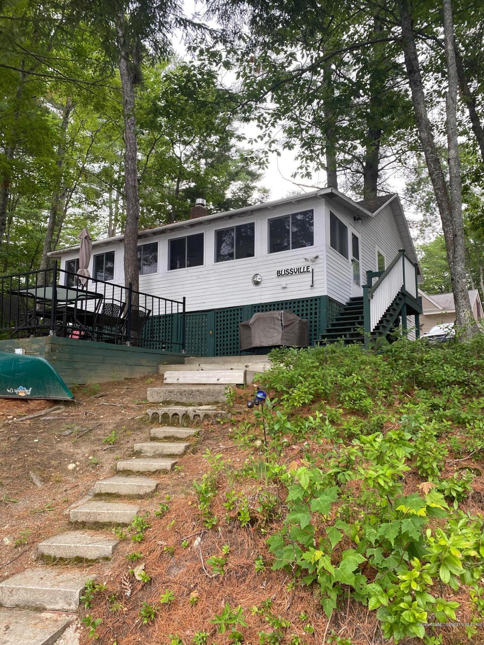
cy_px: 322
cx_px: 242
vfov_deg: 67.3
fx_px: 485
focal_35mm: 26
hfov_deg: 53.1
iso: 80
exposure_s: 1/121
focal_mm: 4.25
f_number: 1.8
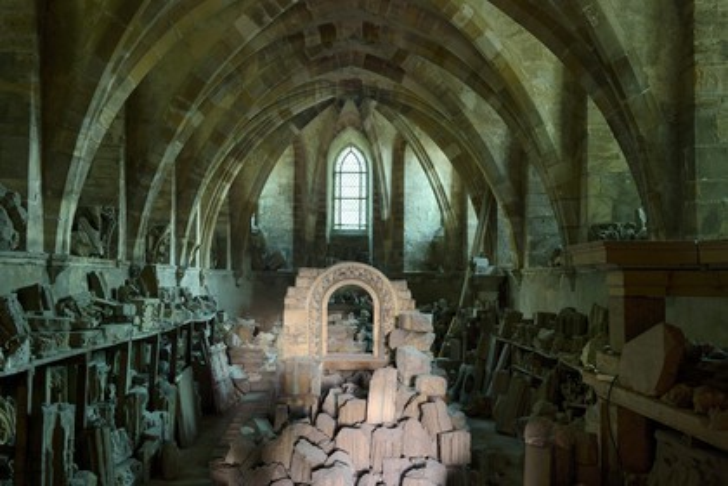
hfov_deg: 54.4
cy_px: 243
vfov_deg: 37.9
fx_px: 708
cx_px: 364
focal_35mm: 35
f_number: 10
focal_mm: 35
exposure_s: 5
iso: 100
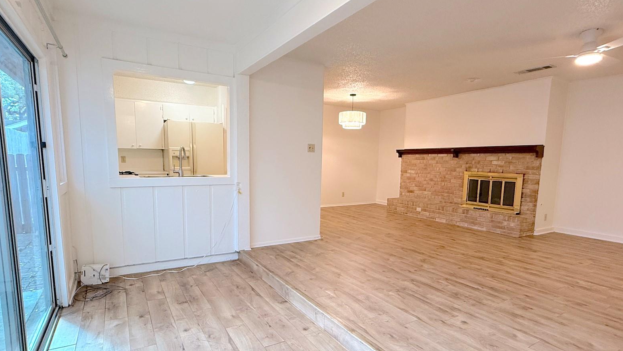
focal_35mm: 20
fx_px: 330
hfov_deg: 86.6
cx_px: 314
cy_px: 201
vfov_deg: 55.7
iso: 320
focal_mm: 2.22
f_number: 2.2
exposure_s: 1/120
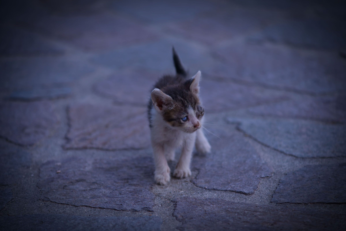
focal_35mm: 116
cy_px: 116
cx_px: 173
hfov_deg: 17.6
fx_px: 1115
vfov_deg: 11.8
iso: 640
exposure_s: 1/1600
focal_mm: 116
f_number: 4
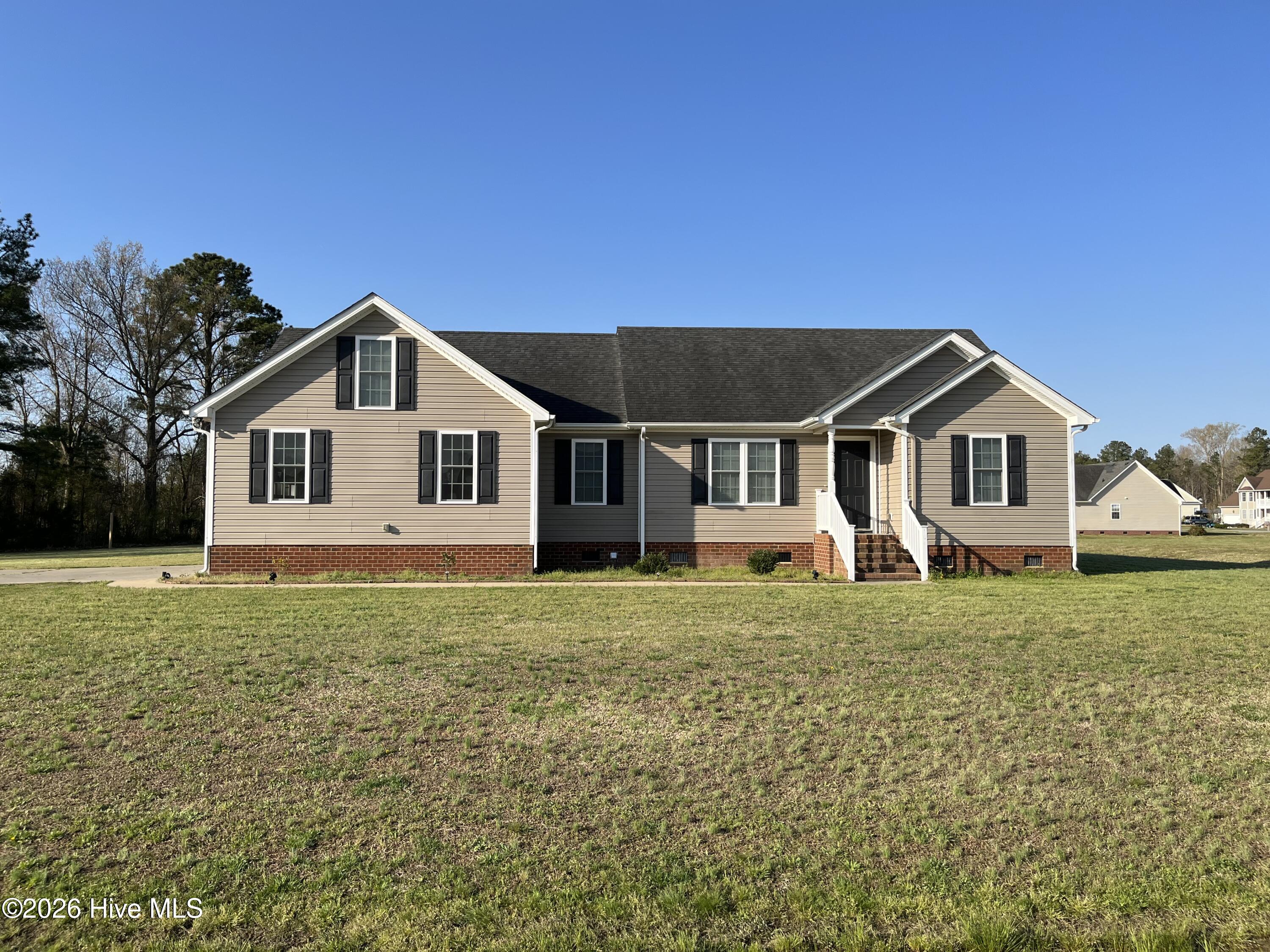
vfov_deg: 53.1
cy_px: 476
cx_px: 635
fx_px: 954
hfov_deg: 67.3
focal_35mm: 26
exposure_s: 1/2755
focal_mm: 5.1
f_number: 1.6
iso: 50
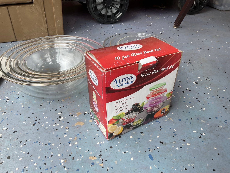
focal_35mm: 29
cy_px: 86
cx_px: 115
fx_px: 193
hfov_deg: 61.7
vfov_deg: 48.2
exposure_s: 1/239
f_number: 1.8
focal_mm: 3
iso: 16
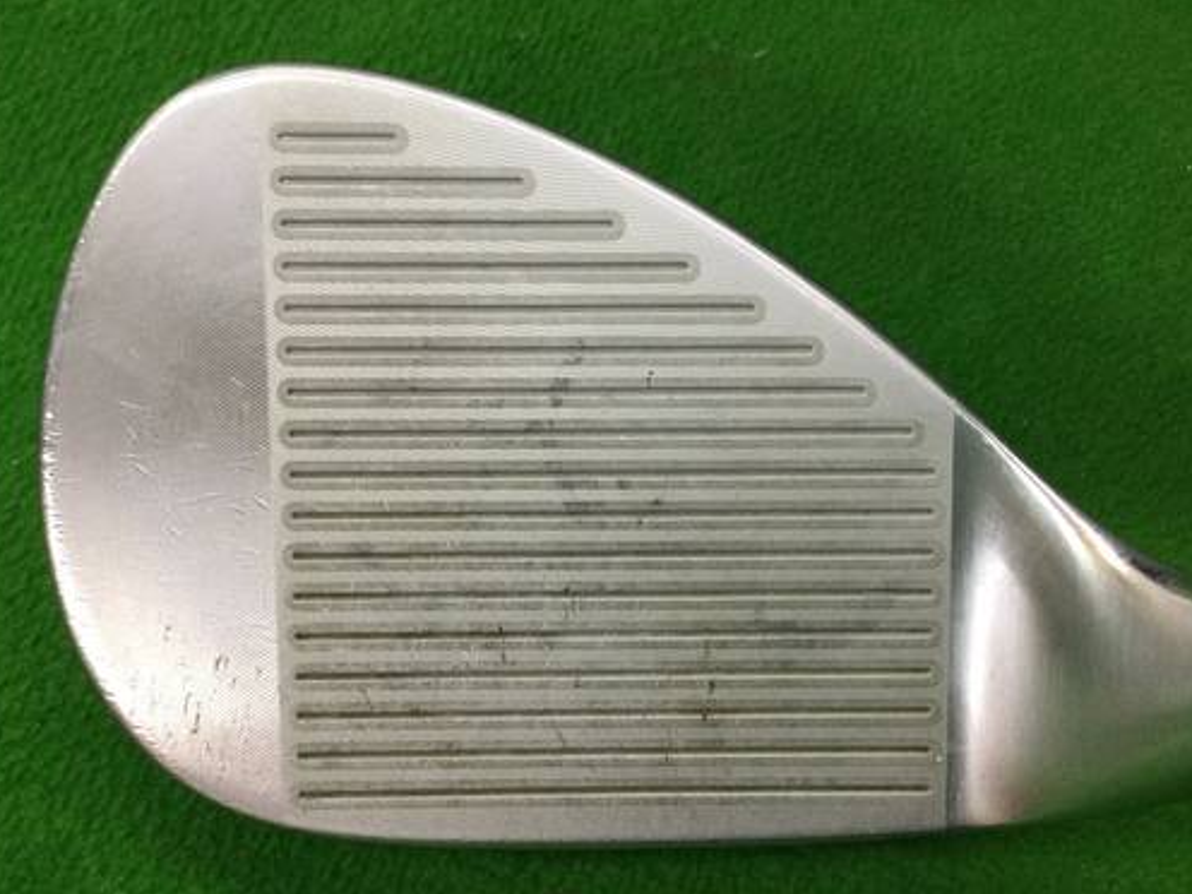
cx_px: 658
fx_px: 1377
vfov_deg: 35.9
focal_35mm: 40
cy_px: 473
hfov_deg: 46.7
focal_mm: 3.3
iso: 64
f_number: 2.4
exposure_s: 1/30
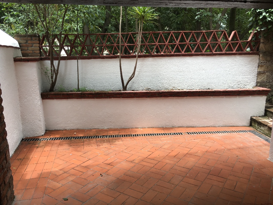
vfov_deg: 48.2
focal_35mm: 29
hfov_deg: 61.6
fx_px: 229
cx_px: 136
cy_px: 102
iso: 25
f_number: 2.2
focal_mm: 4.15
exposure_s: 1/206
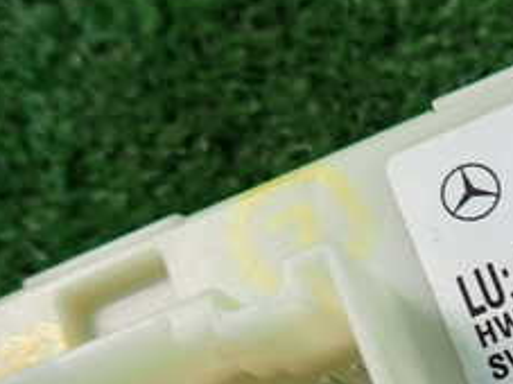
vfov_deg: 21.7
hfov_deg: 27.1
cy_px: 352
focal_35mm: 66
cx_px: 556
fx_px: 978
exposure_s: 1/50
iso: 200
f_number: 2
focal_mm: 4.5
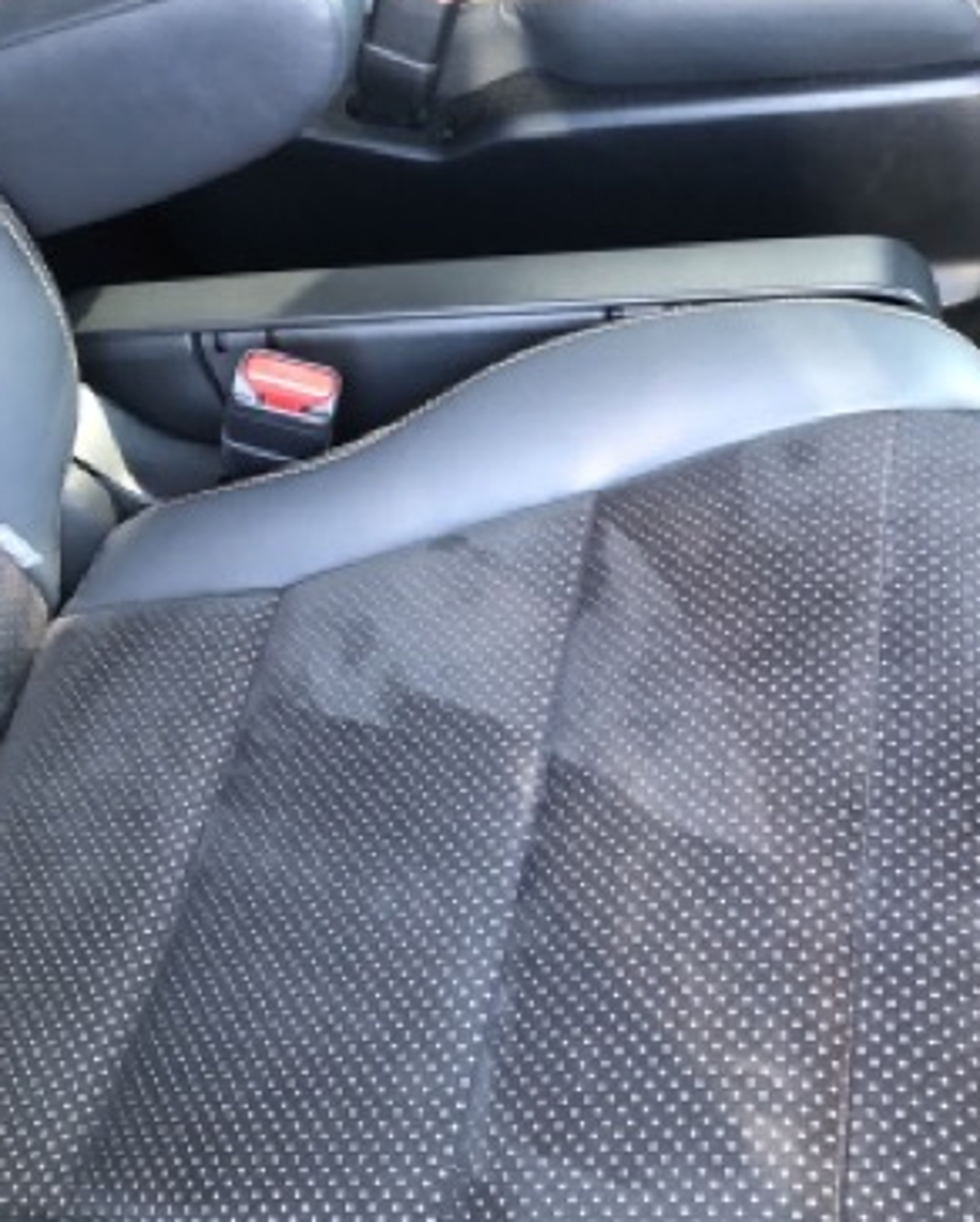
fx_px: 1737
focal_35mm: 48
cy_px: 490
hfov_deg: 31.4
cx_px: 597
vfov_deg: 38.6
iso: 100
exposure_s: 1/13
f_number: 1.8
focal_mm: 3.99
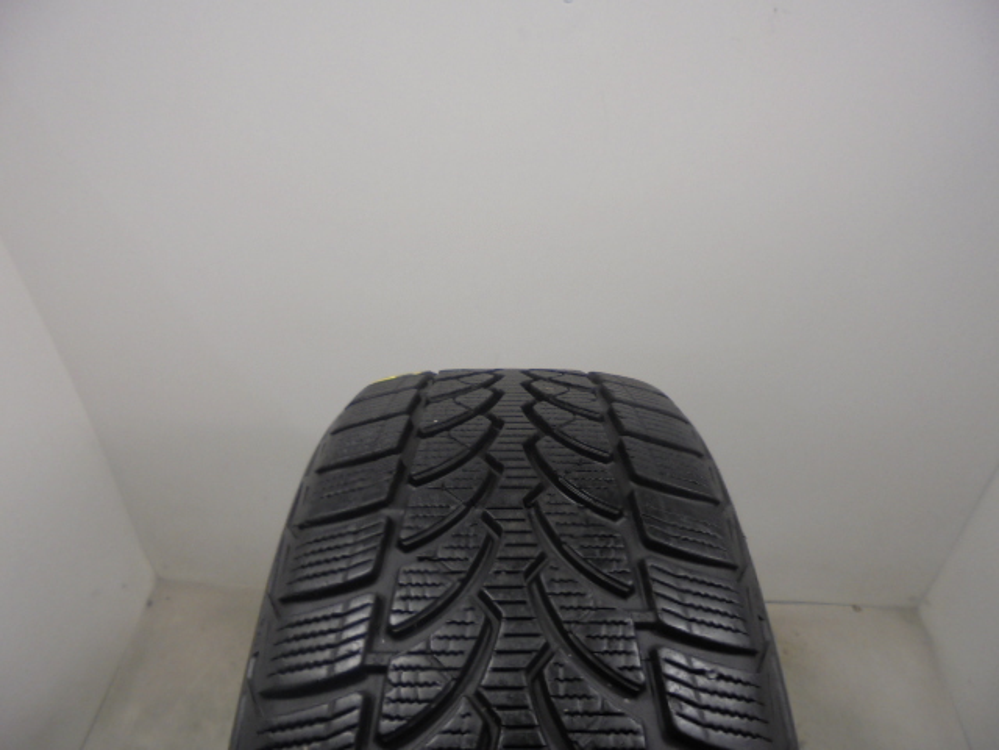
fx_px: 750
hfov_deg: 67.3
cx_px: 500
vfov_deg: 53.1
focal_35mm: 26
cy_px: 375
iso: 100
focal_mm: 4.6
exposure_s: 1/40
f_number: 3.5
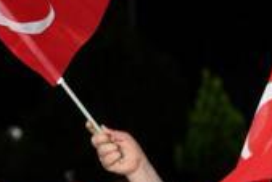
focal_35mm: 400
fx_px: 3025
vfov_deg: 3.4
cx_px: 410
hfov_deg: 5.1
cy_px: 227
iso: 2500
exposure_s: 1/200
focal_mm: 110
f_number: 5.6
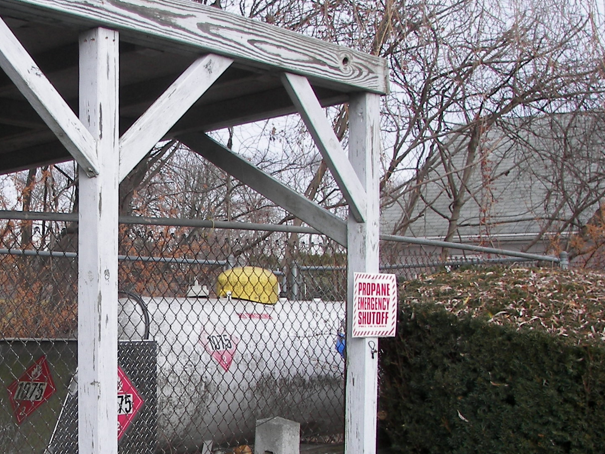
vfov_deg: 22.8
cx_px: 84
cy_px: 323
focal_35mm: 64
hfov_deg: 29.3
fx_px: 1119
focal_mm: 6
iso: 50
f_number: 2.8
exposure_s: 1/125
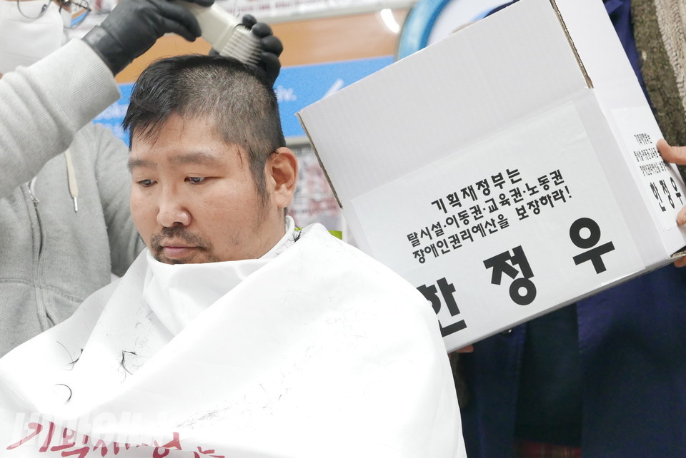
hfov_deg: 20.0
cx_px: 343
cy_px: 229
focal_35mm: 102
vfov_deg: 13.4
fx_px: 1945
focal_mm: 34
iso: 1600
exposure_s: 1/125
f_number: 2.8
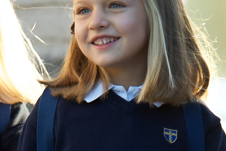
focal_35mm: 426
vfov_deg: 3.2
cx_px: 37
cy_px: 61
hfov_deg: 4.8
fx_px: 2674
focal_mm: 240
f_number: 5.3
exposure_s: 1/400
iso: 800
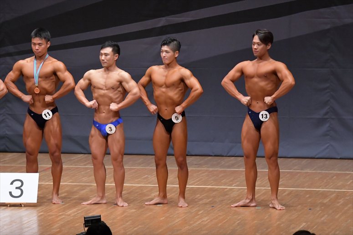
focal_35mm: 225
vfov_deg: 6.1
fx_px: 2205
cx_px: 176
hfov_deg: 9.2
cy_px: 118
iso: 6400
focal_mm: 150
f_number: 5.6
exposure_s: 1/400
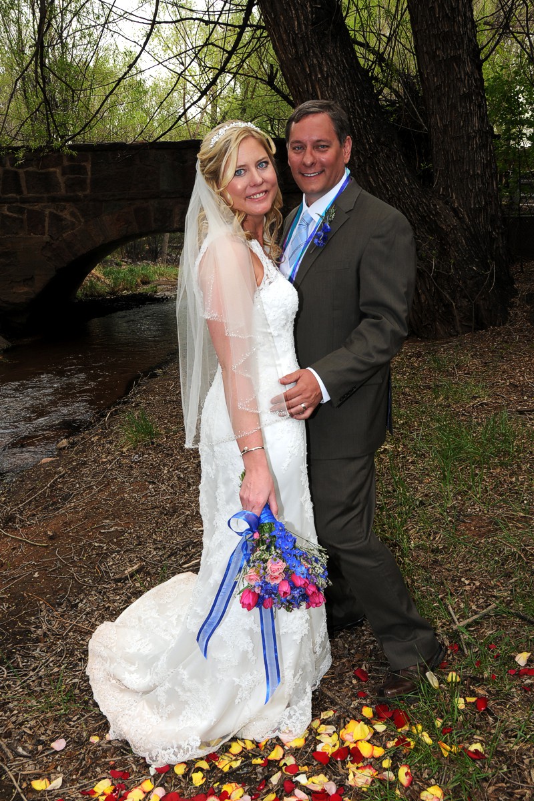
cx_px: 267
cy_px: 400
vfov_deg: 57.2
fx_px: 734
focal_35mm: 33
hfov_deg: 40.0
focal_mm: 22
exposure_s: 1/250
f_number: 8
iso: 200
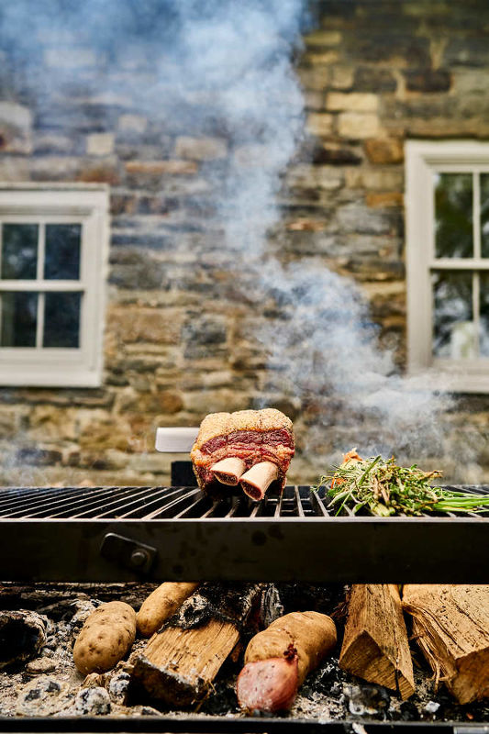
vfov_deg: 54.4
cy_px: 367
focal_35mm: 35
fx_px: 713
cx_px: 244
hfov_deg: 37.8
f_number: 3.2
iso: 400
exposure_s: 1/1600
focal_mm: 35
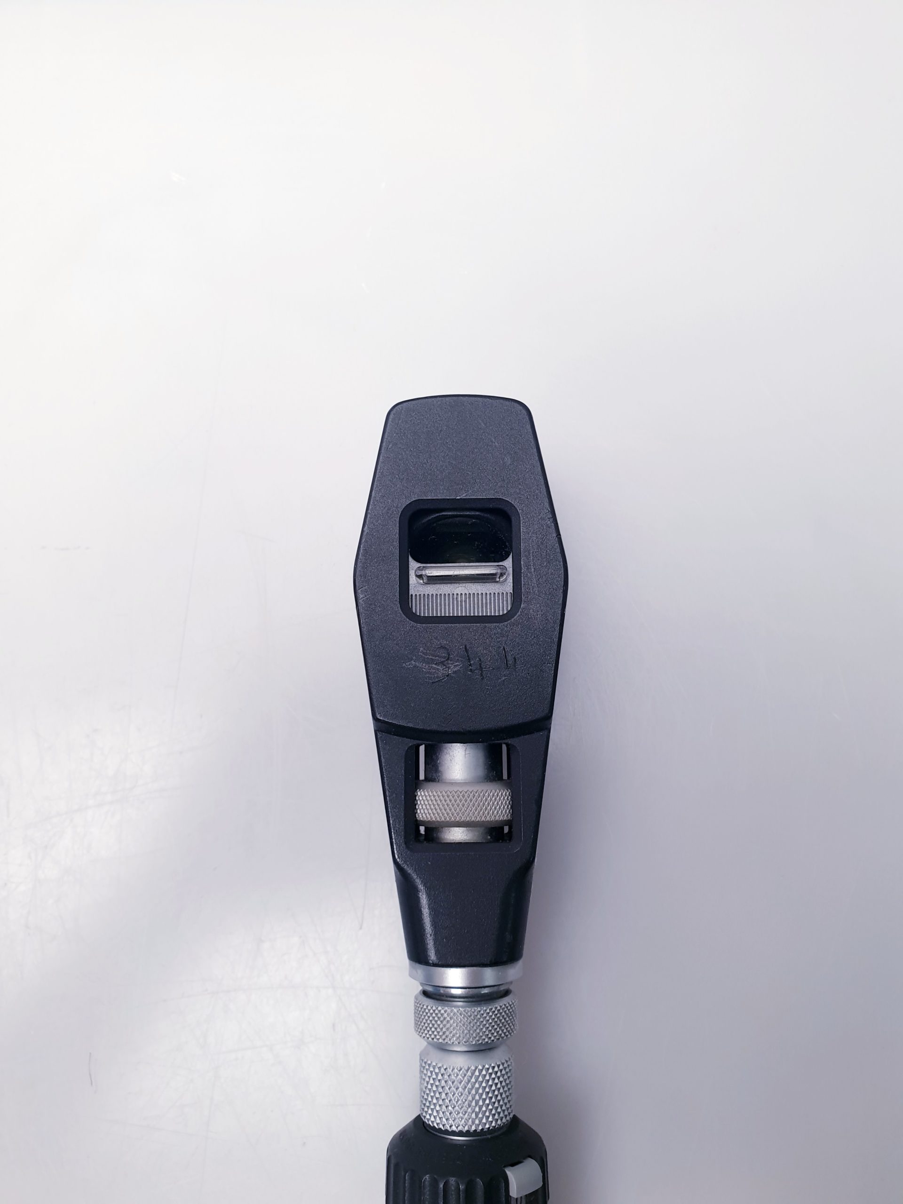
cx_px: 452
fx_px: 904
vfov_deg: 67.3
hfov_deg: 53.1
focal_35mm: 26
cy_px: 602
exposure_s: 1/50
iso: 100
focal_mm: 4.3
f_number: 2.4
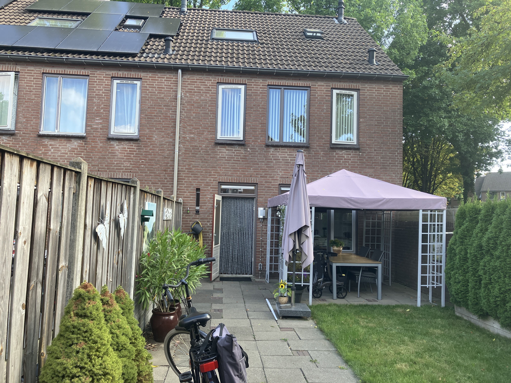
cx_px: 256
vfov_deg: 49.7
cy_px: 192
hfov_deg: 63.4
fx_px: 413
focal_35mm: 28
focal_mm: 3.99
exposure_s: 1/191
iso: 25
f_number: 1.8
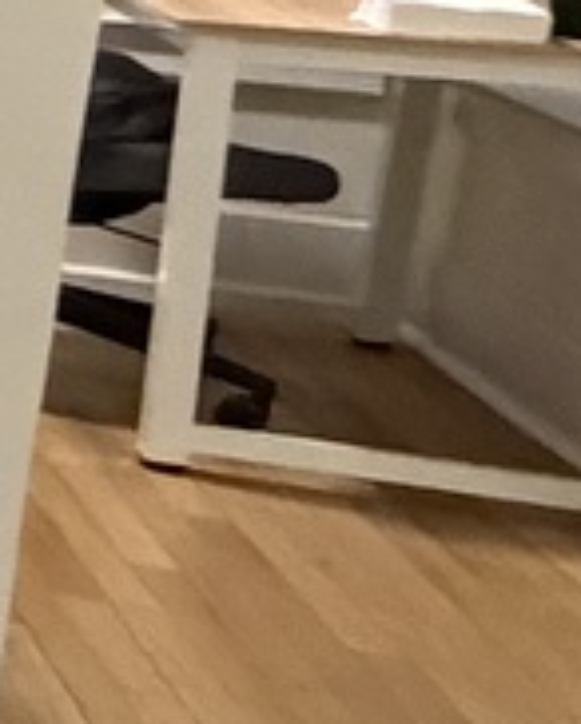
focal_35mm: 108
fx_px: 2317
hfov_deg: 6.7
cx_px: -2197
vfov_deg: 17.1
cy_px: -91
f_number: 2.2
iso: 800
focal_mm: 2.22
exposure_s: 1/60
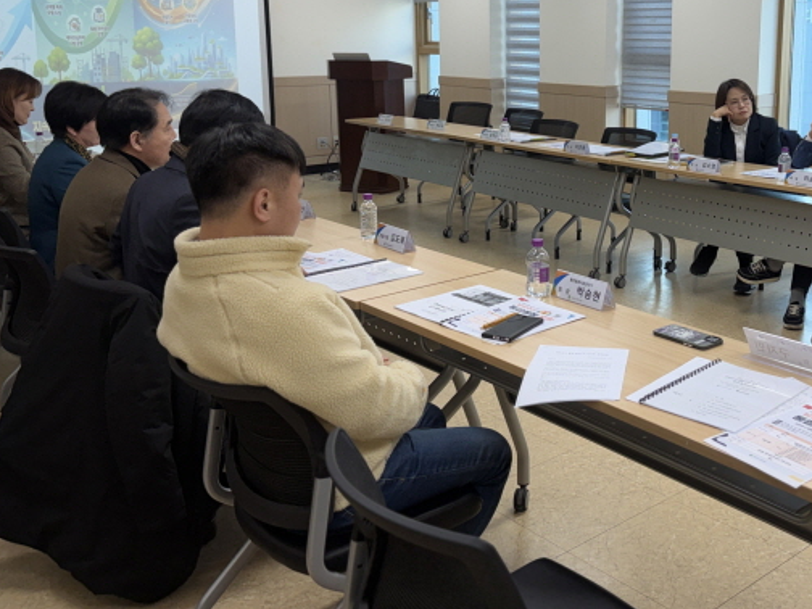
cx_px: 549
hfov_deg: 46.0
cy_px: 176
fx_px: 938
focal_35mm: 40
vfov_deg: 35.4
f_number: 1.78
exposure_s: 1/120
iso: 80
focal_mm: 6.76
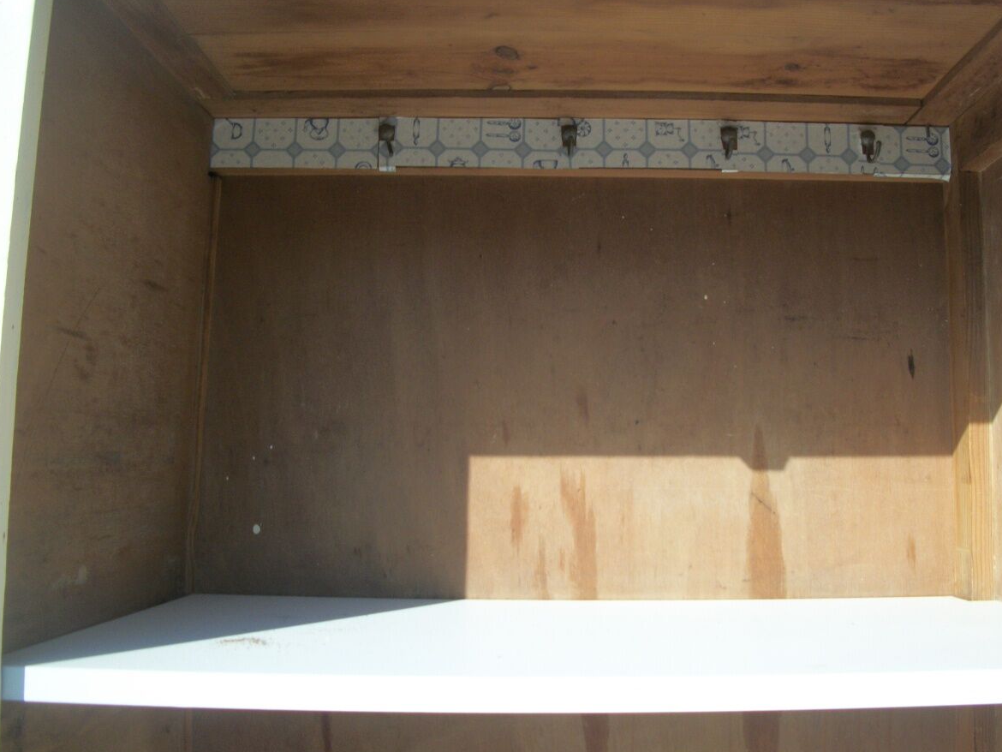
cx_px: 538
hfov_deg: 52.6
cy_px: 375
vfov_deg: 40.7
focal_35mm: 35
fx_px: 1013
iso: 80
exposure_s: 1/125
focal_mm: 5.7
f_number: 8.8
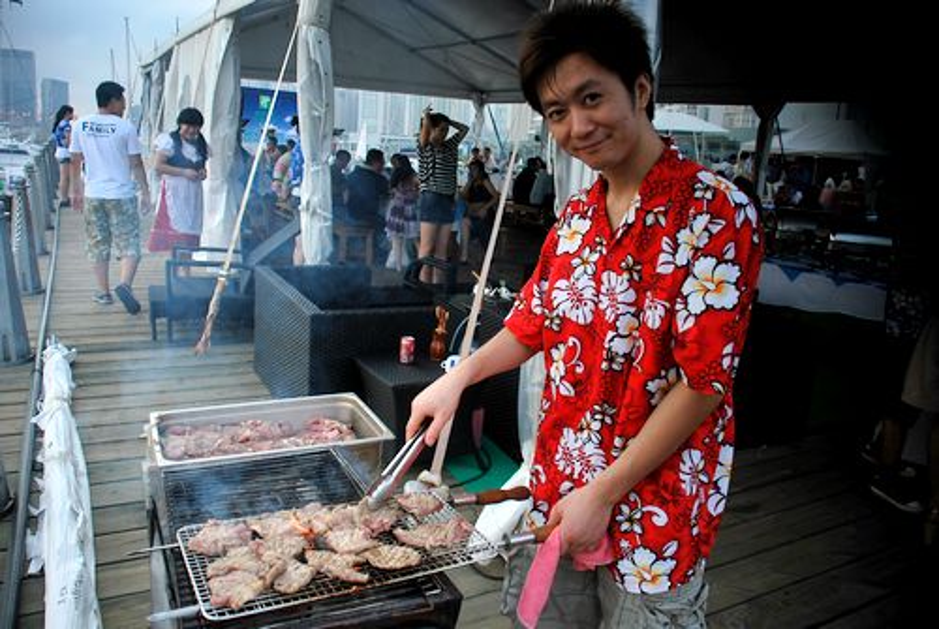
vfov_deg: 48.1
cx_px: 470
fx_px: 705
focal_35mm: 27
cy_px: 314
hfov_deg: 67.3
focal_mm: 18
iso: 100
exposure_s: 1/400
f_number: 4.5
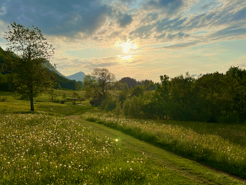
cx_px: 123
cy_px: 92
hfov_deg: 67.3
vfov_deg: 53.1
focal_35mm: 26
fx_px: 185
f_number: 1.5
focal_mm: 5.7
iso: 50
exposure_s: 1/9434
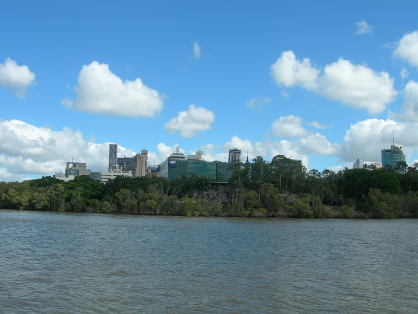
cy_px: 157
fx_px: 459
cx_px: 209
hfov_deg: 49.0
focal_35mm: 38
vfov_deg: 37.7
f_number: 4.8
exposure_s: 1/613
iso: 50
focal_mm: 7.8
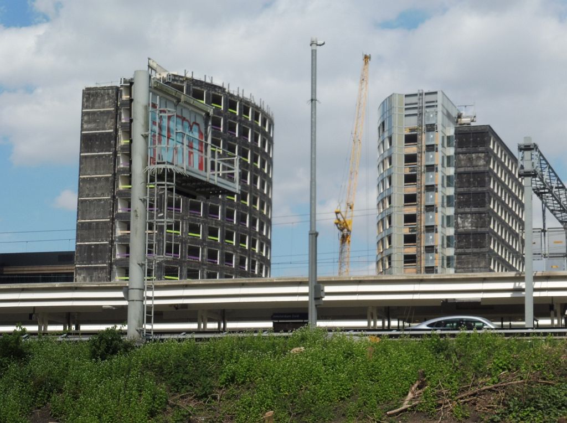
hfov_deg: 20.5
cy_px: 212
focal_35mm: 96
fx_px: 1570
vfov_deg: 15.4
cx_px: 284
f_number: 7.1
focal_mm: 17.1
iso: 100
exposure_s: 1/500
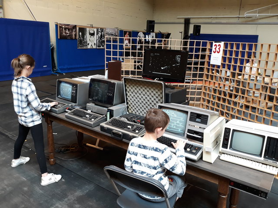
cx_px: 139
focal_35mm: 27
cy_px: 104
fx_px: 217
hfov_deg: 65.3
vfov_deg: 51.4
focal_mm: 3.71
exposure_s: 1/50
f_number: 1.7
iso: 80
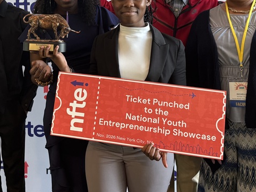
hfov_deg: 37.1
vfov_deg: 27.8
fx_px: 377
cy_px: 29
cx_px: 86
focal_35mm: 51
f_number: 1.78
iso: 250
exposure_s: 1/60
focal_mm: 6.76
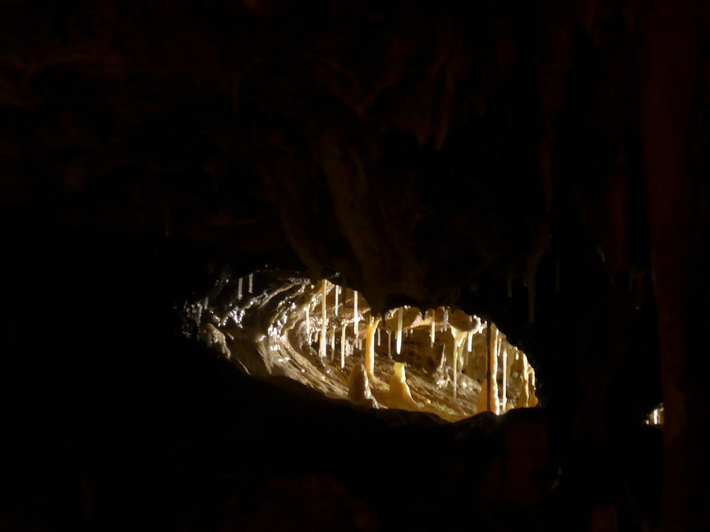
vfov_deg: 14.4
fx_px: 2113
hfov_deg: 19.1
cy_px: 266
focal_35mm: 103
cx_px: 355
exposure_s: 1/4
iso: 640
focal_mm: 20.4
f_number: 4.8
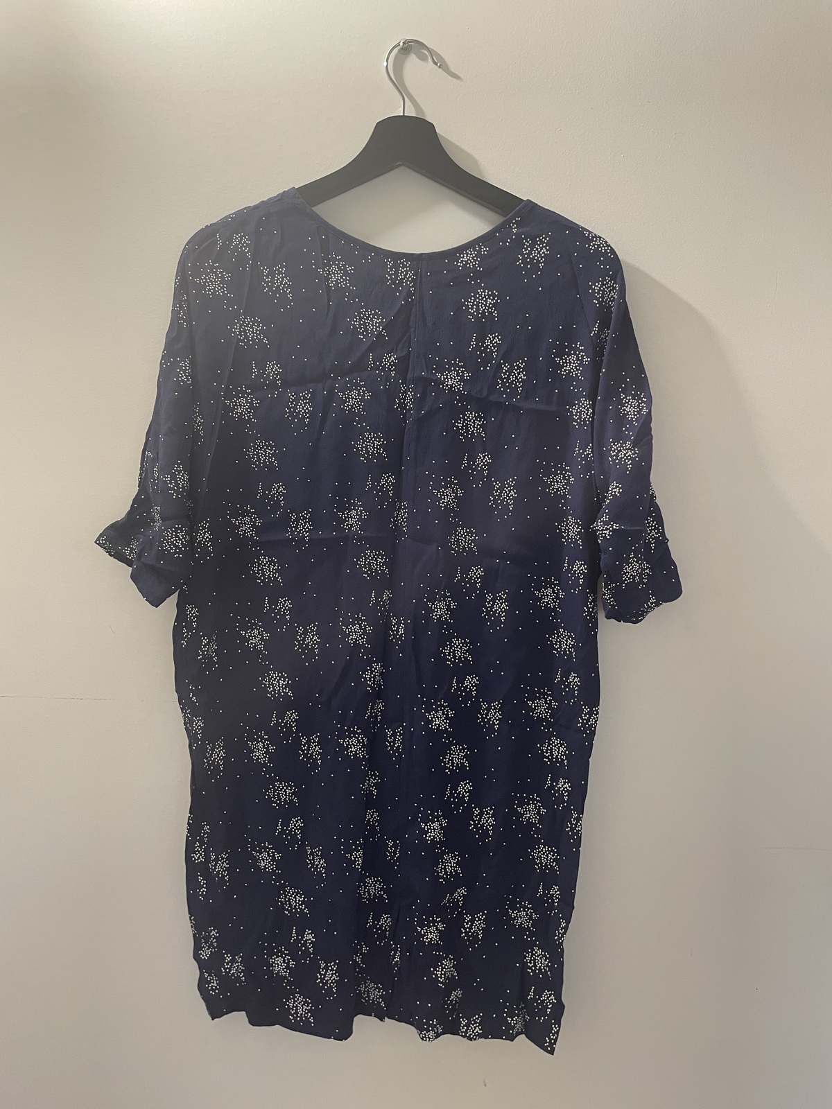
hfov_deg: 53.1
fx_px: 833
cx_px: 416
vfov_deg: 67.3
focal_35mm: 26
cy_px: 554
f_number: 1.6
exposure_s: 1/50
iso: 250
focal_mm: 4.2
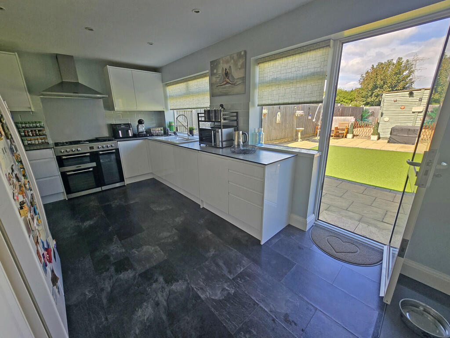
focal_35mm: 13
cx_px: 225
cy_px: 169
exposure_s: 1/254
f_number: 2.2
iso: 50
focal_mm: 2.2
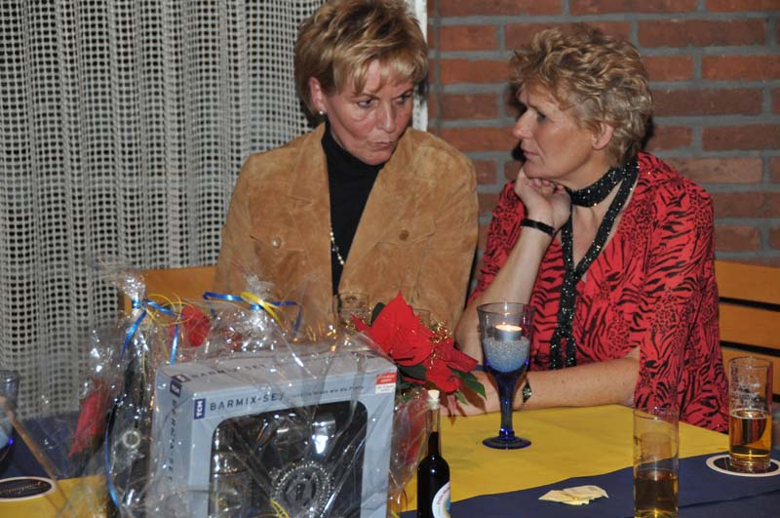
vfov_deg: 13.0
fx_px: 2272
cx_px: 390
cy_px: 259
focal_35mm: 105
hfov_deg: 19.5
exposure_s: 1/60
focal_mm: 70
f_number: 5
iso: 900
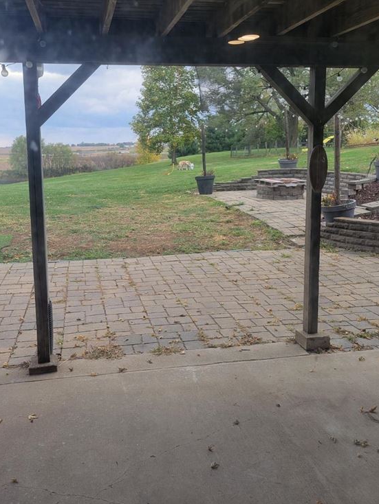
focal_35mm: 34
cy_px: 219
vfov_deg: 53.8
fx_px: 496
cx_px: 168
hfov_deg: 41.8
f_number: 1.8
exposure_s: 1/206
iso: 40
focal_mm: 5.4
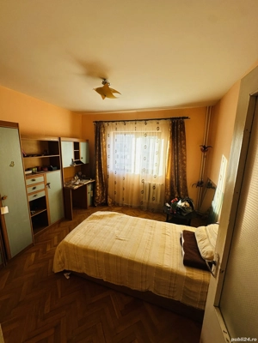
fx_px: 139
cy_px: 172
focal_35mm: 14
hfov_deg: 85.7
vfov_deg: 102.1
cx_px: 129
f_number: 2.2
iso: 50
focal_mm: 2.22
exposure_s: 1/99
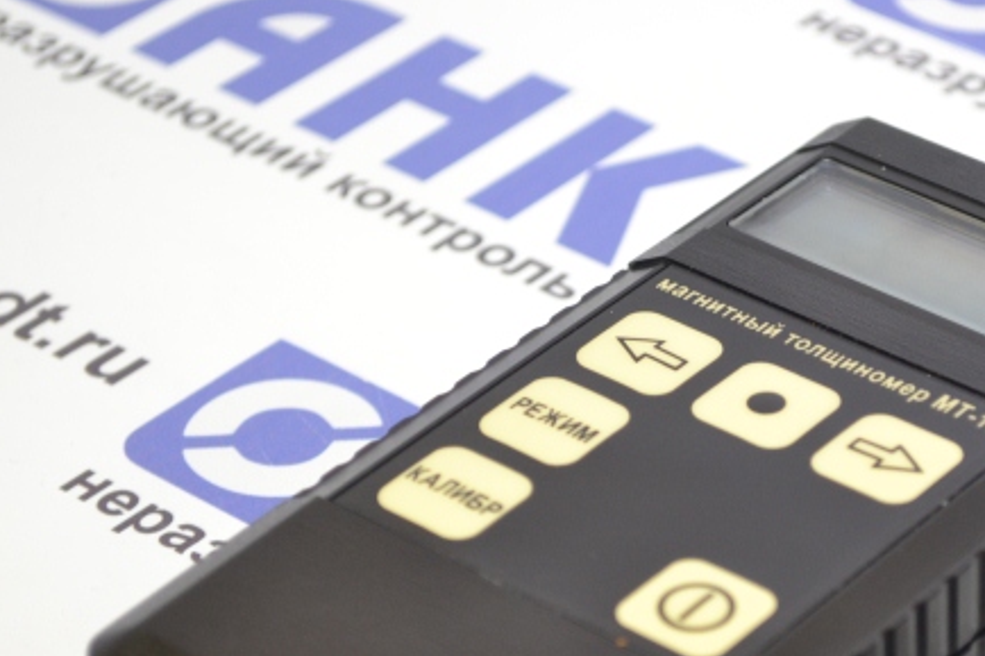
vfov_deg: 9.0
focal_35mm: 152
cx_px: 731
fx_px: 4155
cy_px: 591
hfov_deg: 13.5
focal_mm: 55
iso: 800
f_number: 5.6
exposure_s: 1/50
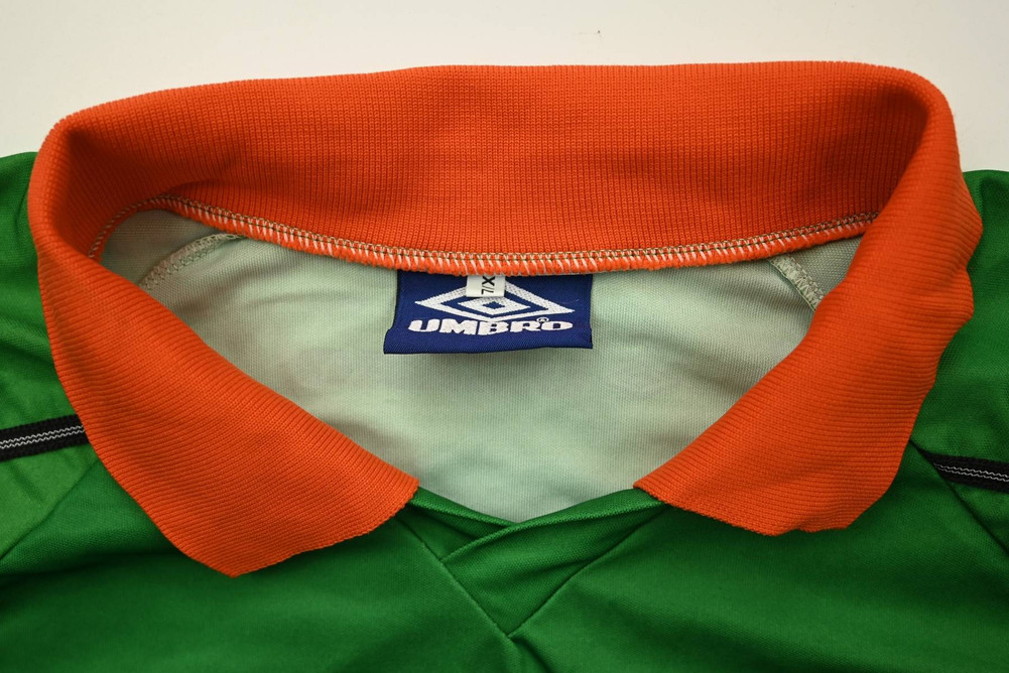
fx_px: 673
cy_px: 336
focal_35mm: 24
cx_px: 504
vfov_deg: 53.2
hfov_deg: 73.7
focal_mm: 24
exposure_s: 1/125
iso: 140
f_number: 4.8
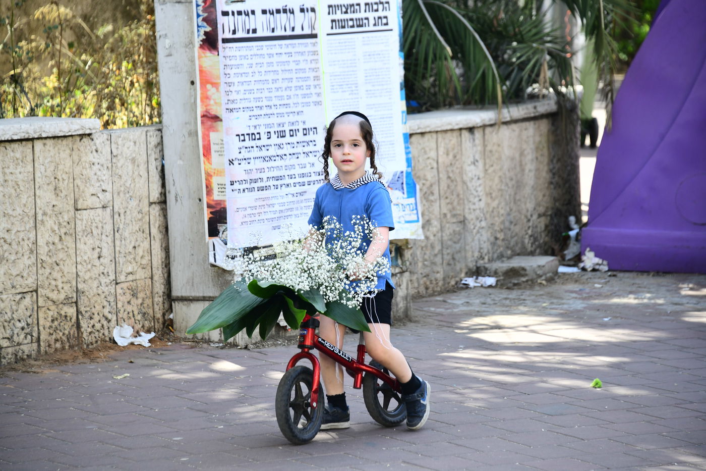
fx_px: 3725
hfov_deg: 10.8
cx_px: 353
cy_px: 236
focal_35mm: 190
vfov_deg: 7.2
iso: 640
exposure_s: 1/400
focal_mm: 190
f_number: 6.3
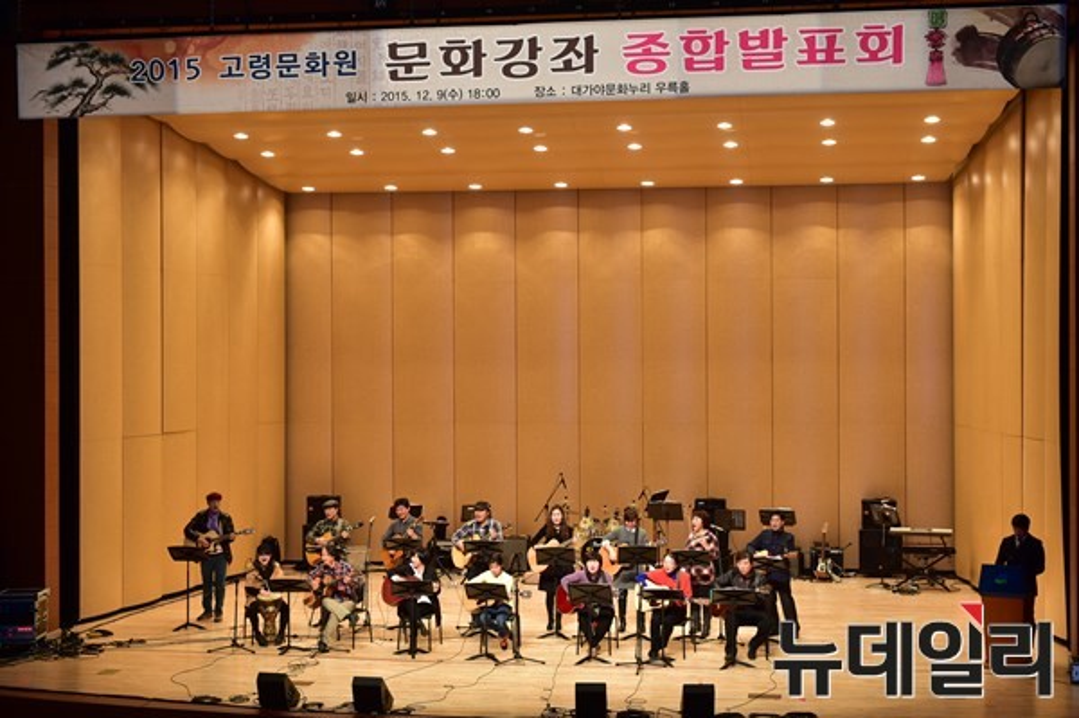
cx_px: 540
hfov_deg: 36.3
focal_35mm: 55
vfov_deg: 24.6
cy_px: 359
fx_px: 1647
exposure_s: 1/125
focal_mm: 55
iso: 1600
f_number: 5.6
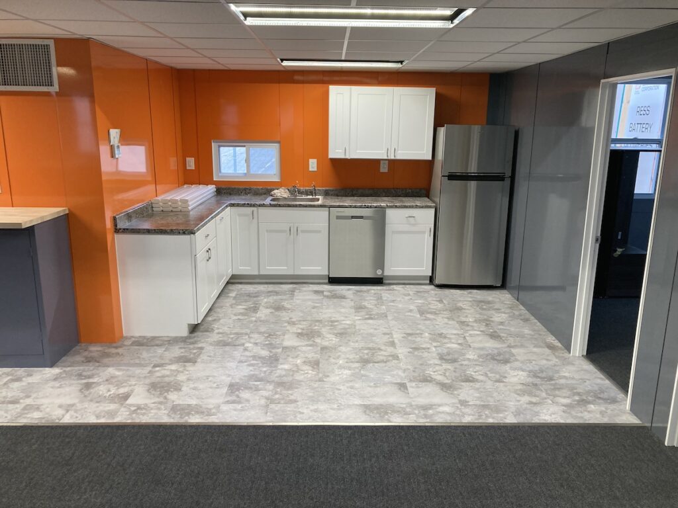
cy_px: 254
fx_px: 548
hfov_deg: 63.4
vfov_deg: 49.7
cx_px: 339
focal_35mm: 28
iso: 80
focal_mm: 3.99
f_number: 1.8
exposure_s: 1/98
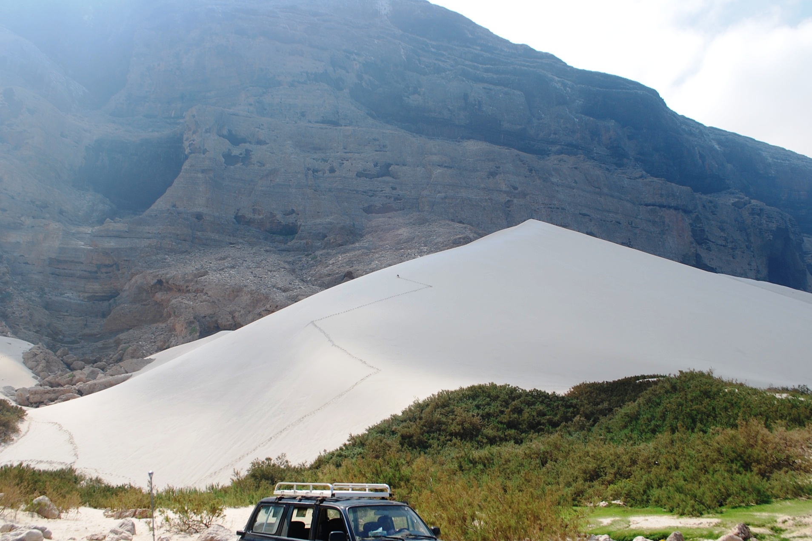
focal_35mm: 30
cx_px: 406
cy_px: 270
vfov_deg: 43.6
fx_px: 677
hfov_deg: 61.9
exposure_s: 1/200
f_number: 8
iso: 100
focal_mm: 20
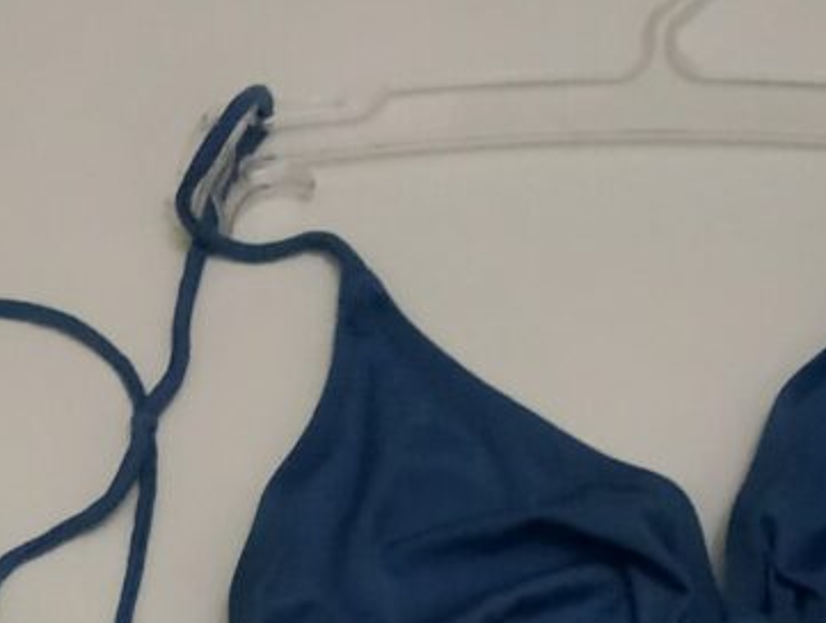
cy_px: 400
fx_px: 813
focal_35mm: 34
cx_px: 467
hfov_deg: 53.7
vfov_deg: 41.5
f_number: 1.9
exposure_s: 1/20
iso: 1250
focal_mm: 3.94
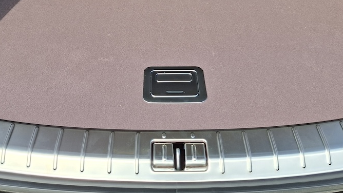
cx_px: 162
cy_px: -22
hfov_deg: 45.4
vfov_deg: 24.6
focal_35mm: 45
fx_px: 409
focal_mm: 5.54
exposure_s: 1/773
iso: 50
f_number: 1.8
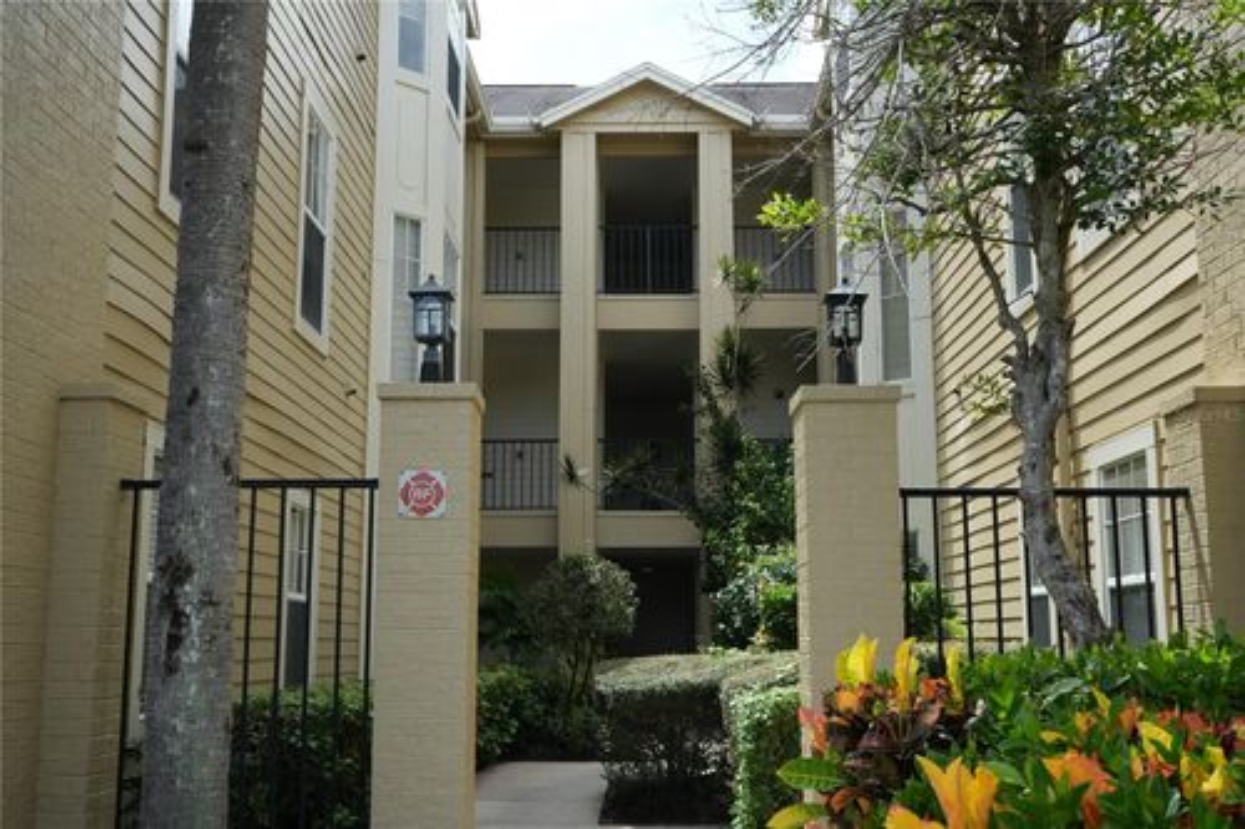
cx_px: 622
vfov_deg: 34.2
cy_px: 414
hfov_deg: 49.6
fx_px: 1348
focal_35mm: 39
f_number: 11
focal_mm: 39
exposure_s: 1/2000
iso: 3200
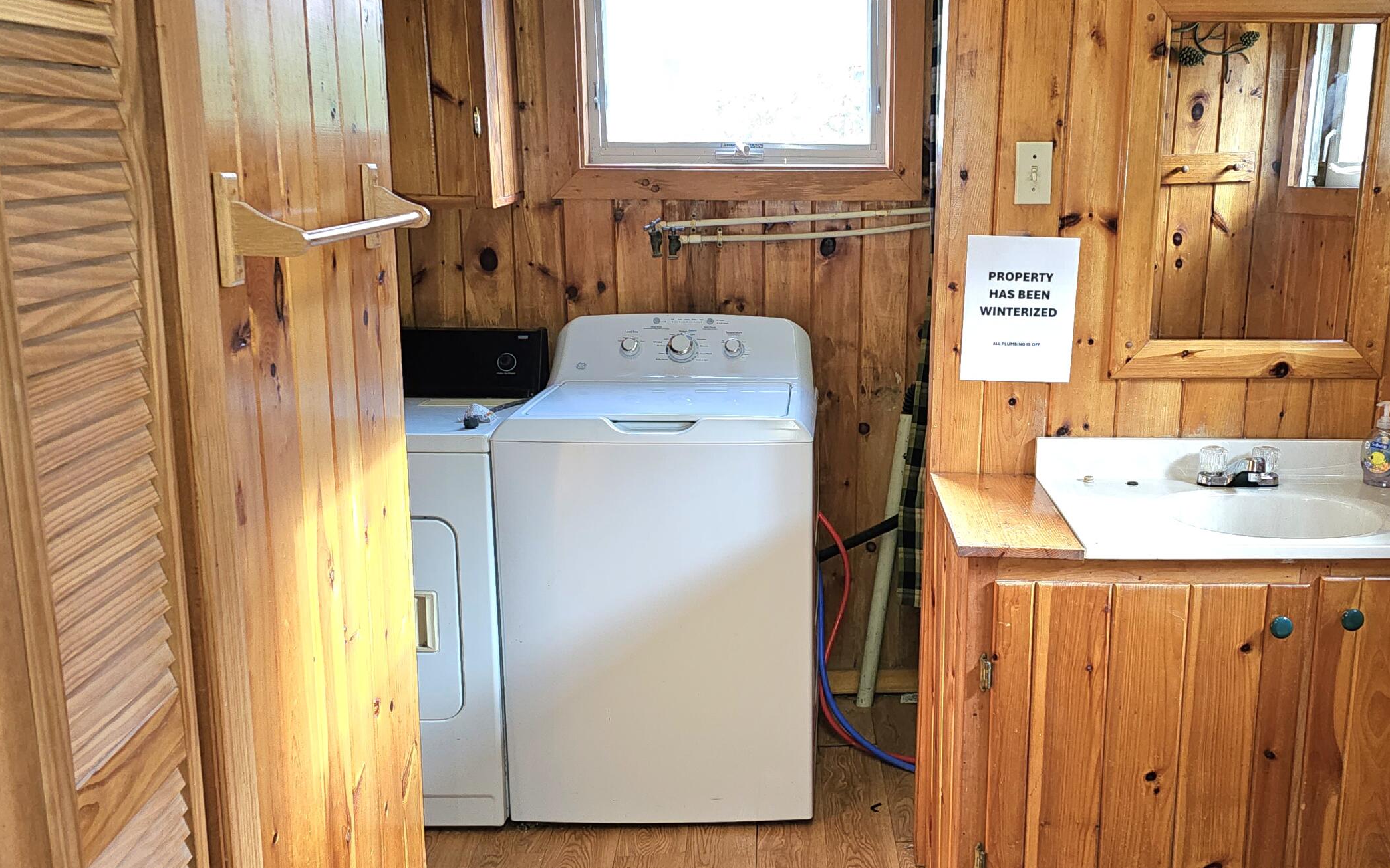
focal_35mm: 35
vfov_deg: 36.3
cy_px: 467
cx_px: 857
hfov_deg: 54.8
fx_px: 1326
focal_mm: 6.3
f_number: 1.7
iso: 125
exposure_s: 1/23
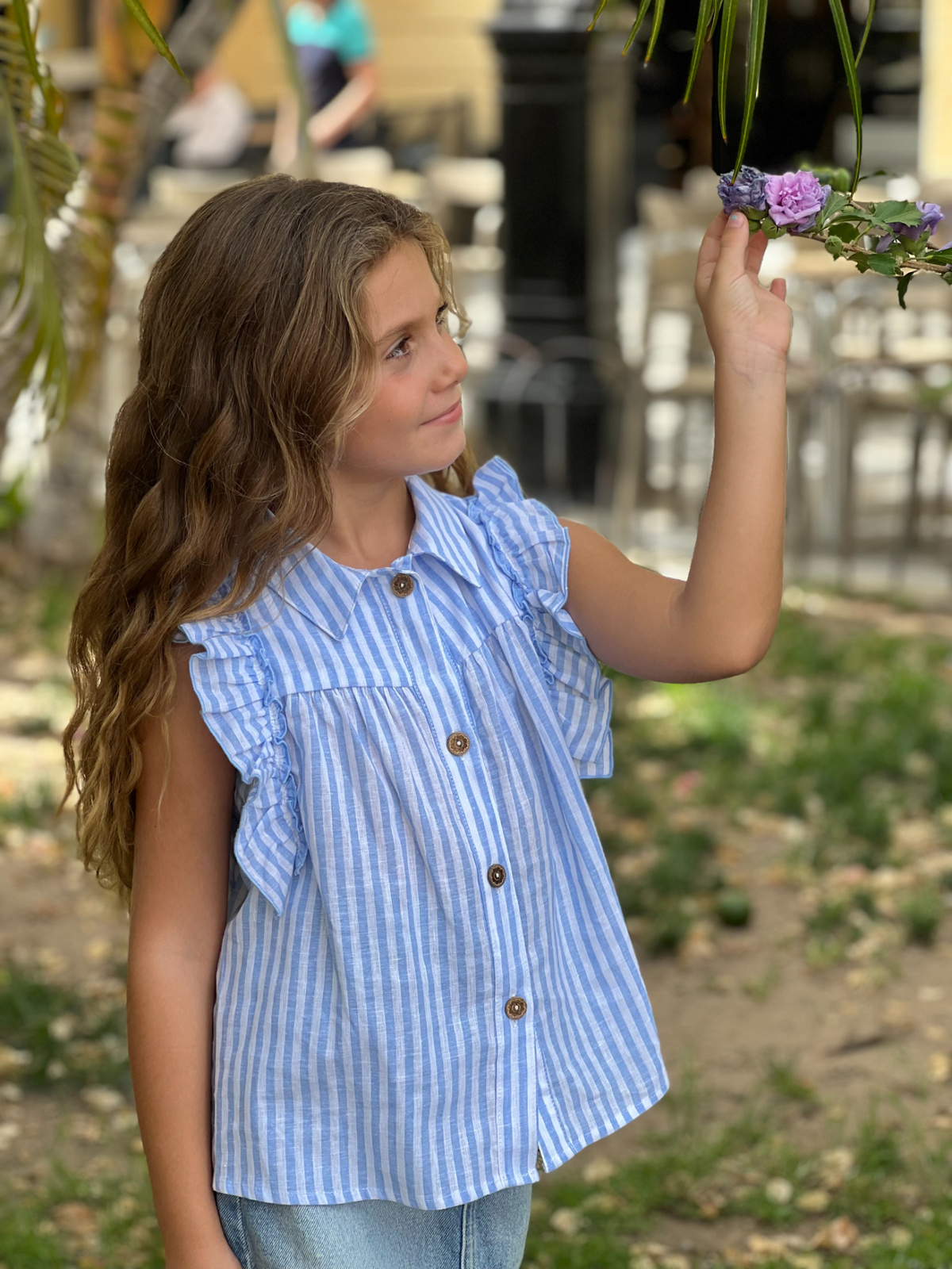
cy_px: 634
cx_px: 476
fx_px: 2824
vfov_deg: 25.3
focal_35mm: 77
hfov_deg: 19.1
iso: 25
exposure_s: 1/121
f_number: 2.8
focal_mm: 9
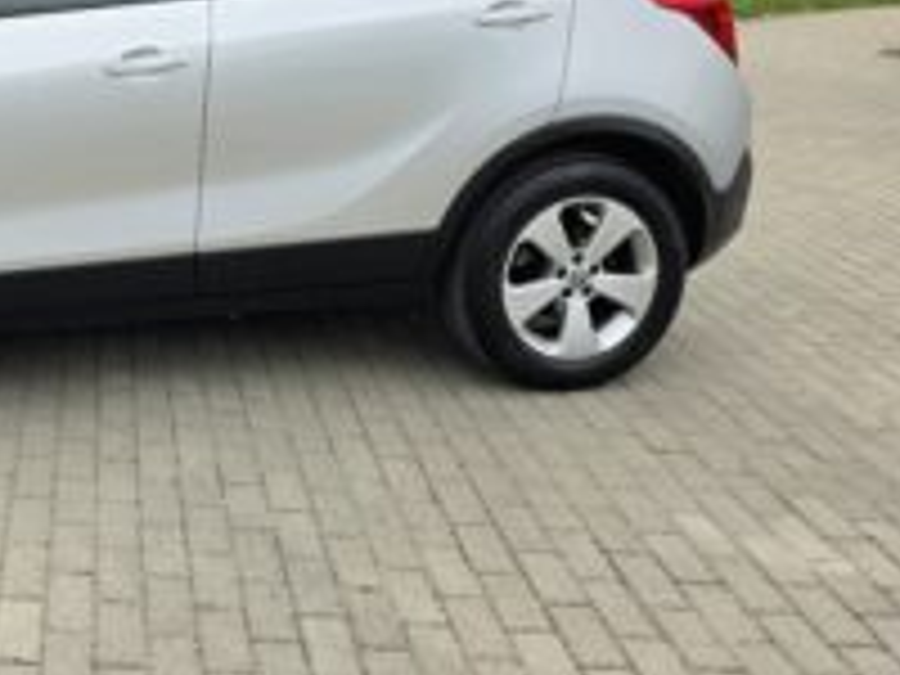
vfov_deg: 30.1
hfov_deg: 37.2
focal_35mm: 46
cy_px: 58
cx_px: 14
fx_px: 1196
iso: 64
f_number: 1.4
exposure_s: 1/5000
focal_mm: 6.5
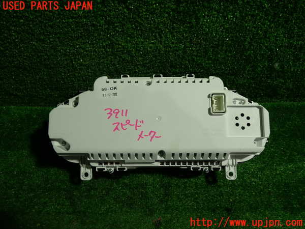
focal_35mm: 30
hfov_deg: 60.0
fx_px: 264
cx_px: 152
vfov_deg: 46.8
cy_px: 114
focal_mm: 5.4
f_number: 2.3
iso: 125
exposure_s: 1/60
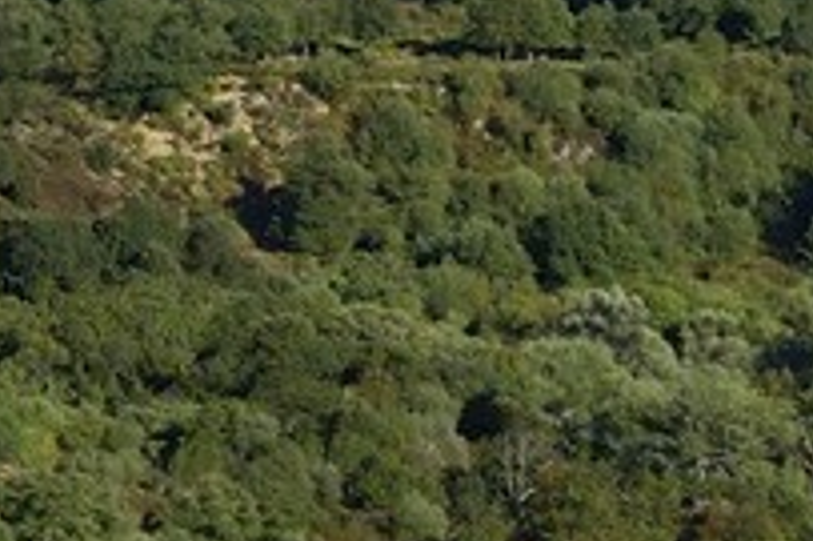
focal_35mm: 276
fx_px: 6228
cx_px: 1101
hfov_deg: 7.4
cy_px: -942
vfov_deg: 4.8
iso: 200
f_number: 7.1
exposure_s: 1/640
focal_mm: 35
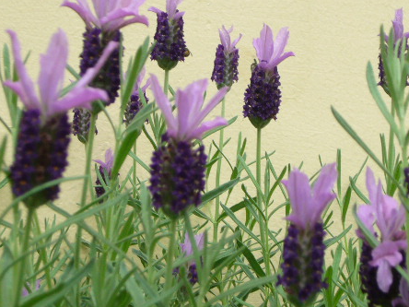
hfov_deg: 13.7
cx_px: 290
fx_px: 1701
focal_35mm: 144
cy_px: 95
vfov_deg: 10.3
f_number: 4.5
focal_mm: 12
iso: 80
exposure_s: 1/40
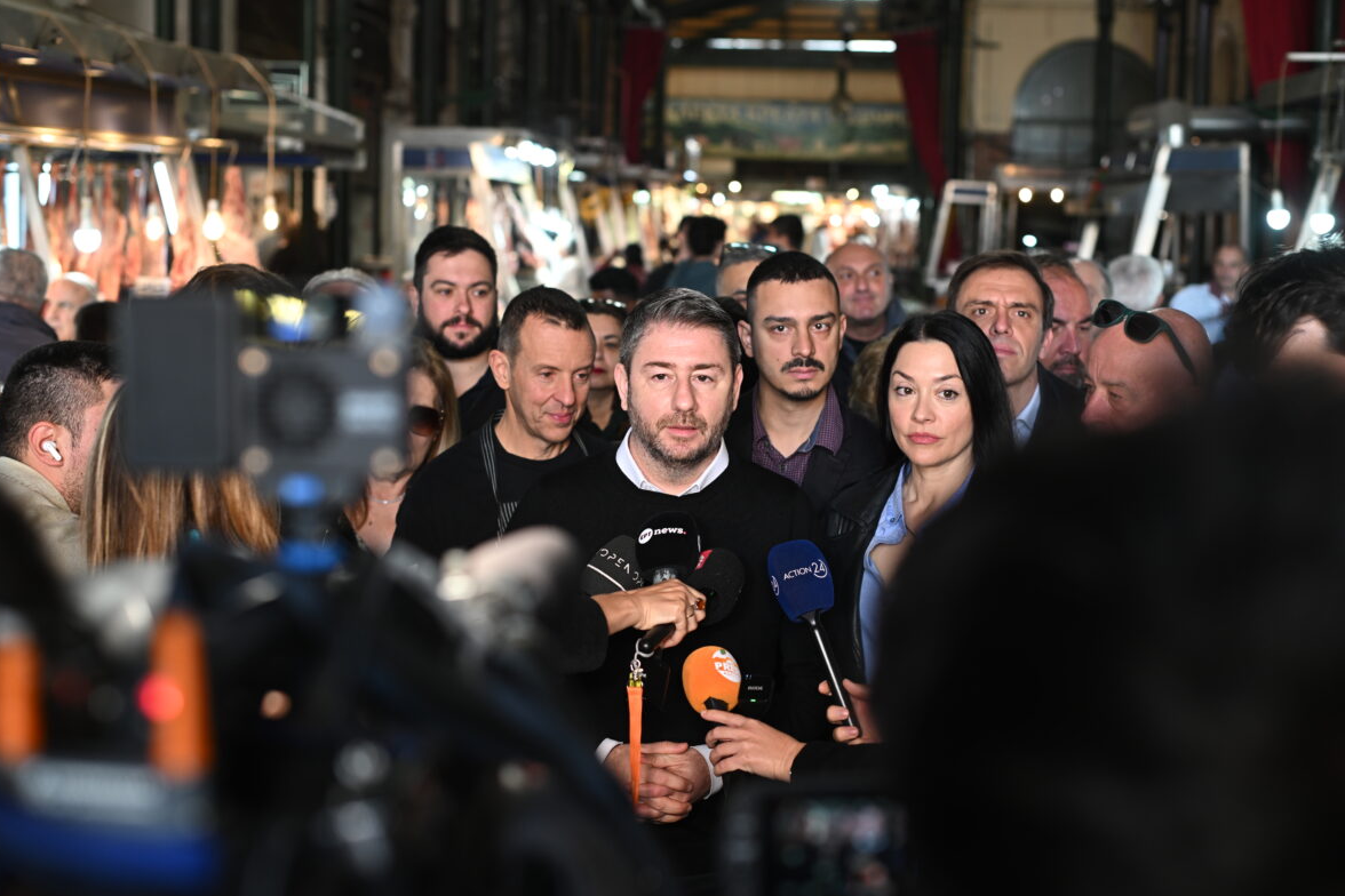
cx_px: 660
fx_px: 1905
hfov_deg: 38.9
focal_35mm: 51
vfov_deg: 26.5
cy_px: 456
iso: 500
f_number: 3.5
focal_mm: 50
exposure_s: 1/160
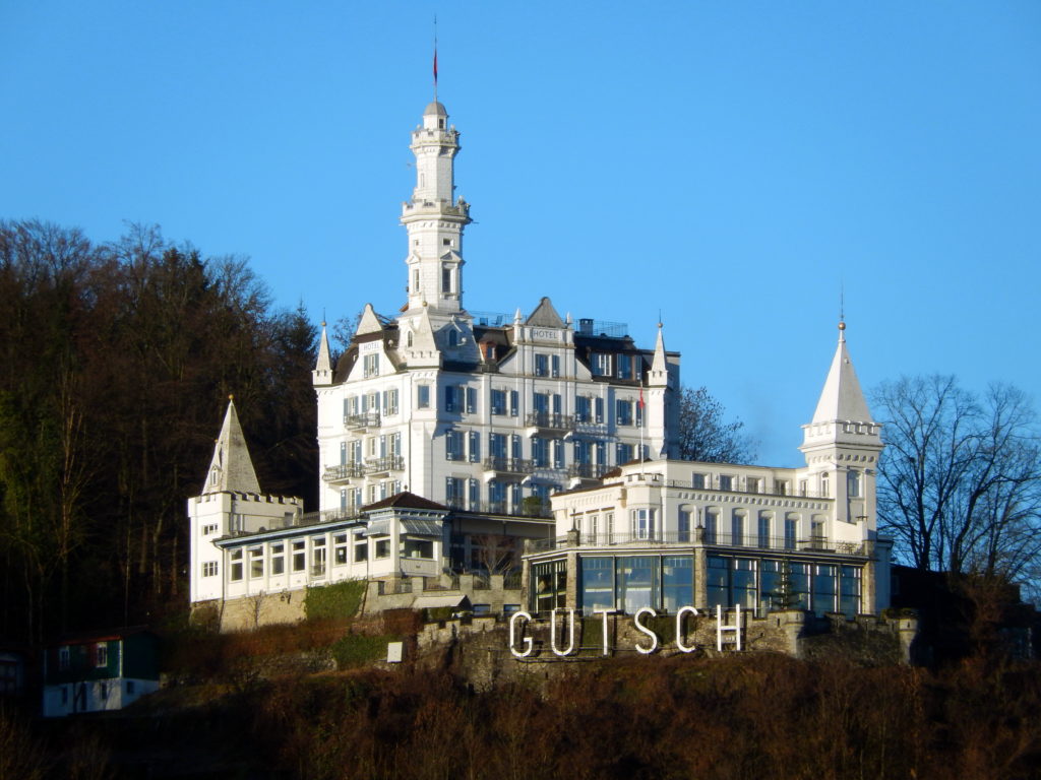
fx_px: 12631
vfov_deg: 3.5
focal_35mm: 420
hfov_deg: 4.7
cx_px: 520
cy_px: 390
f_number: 6.2
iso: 125
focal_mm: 75.4
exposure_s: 1/400
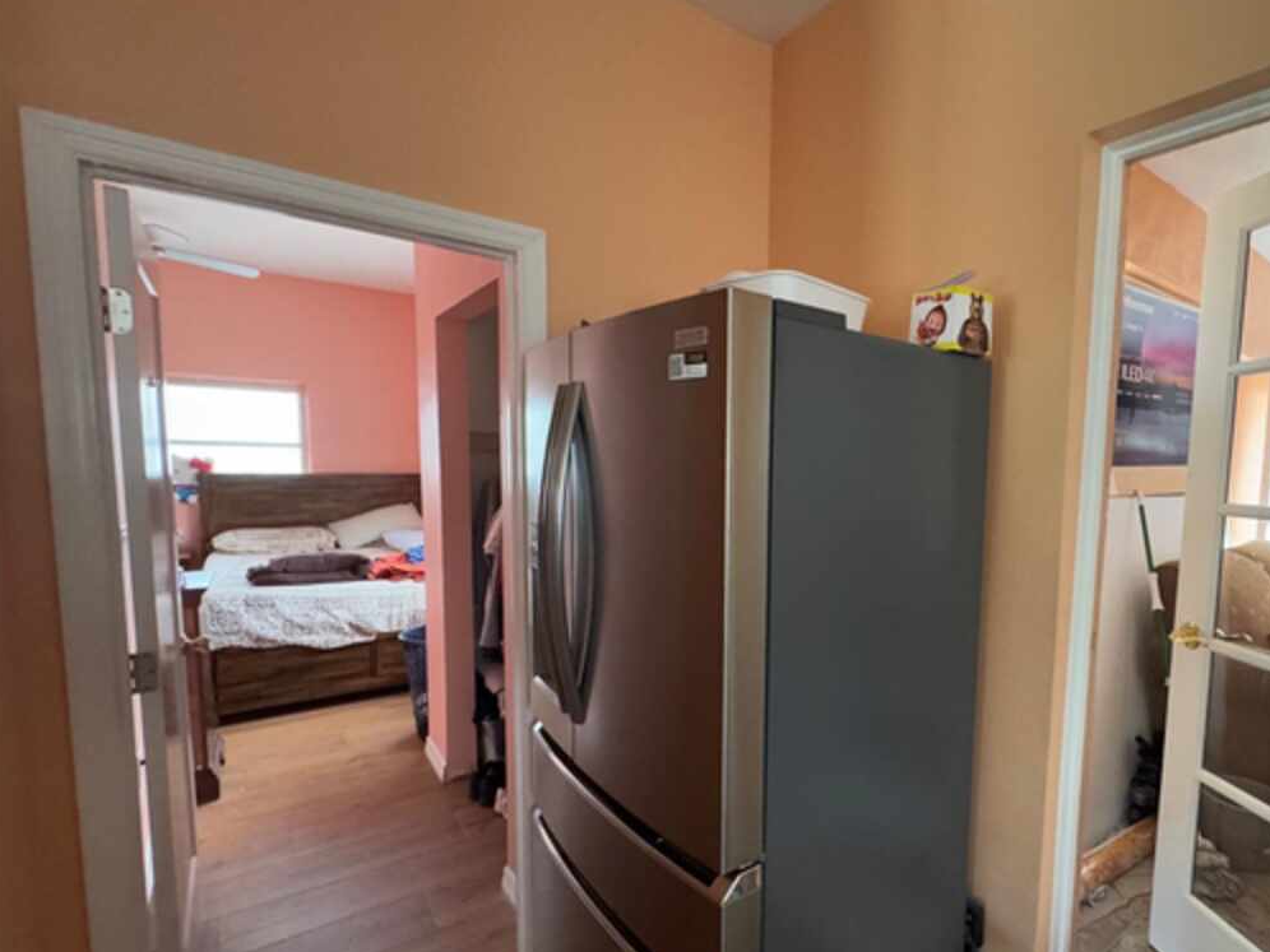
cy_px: 520
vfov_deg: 71.4
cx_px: 808
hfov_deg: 85.7
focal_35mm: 18
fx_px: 660
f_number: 2.2
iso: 1000
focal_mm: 2.22
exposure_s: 1/60
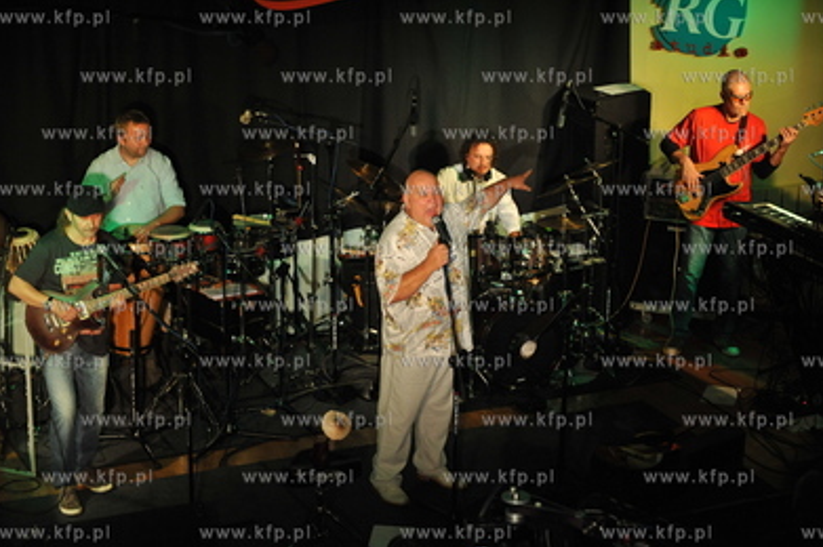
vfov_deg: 15.5
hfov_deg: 23.1
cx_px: 410
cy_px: 276
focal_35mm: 88
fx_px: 2010
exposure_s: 1/160
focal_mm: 86
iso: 2500
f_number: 5
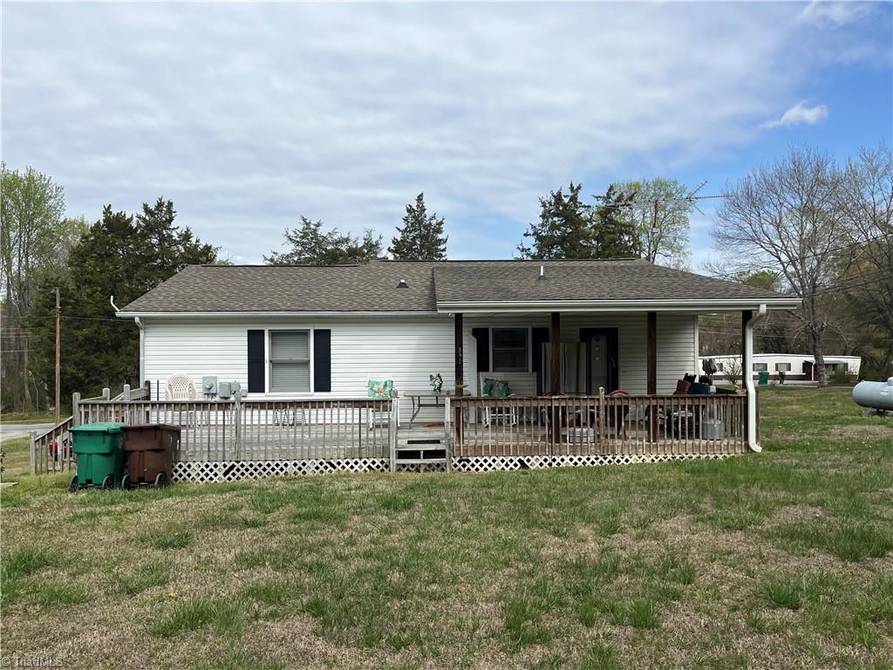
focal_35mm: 26
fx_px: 671
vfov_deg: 53.1
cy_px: 335
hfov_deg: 67.3
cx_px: 446
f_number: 1.6
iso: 50
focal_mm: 5.1
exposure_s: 1/4149
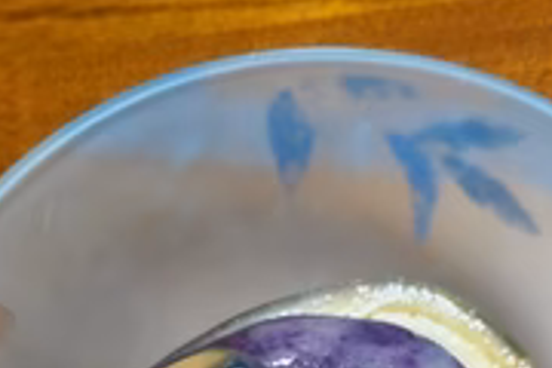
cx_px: 291
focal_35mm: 60
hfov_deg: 33.4
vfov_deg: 20.9
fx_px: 920
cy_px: 454
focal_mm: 4.8
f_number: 1.79
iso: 1264
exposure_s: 1/33
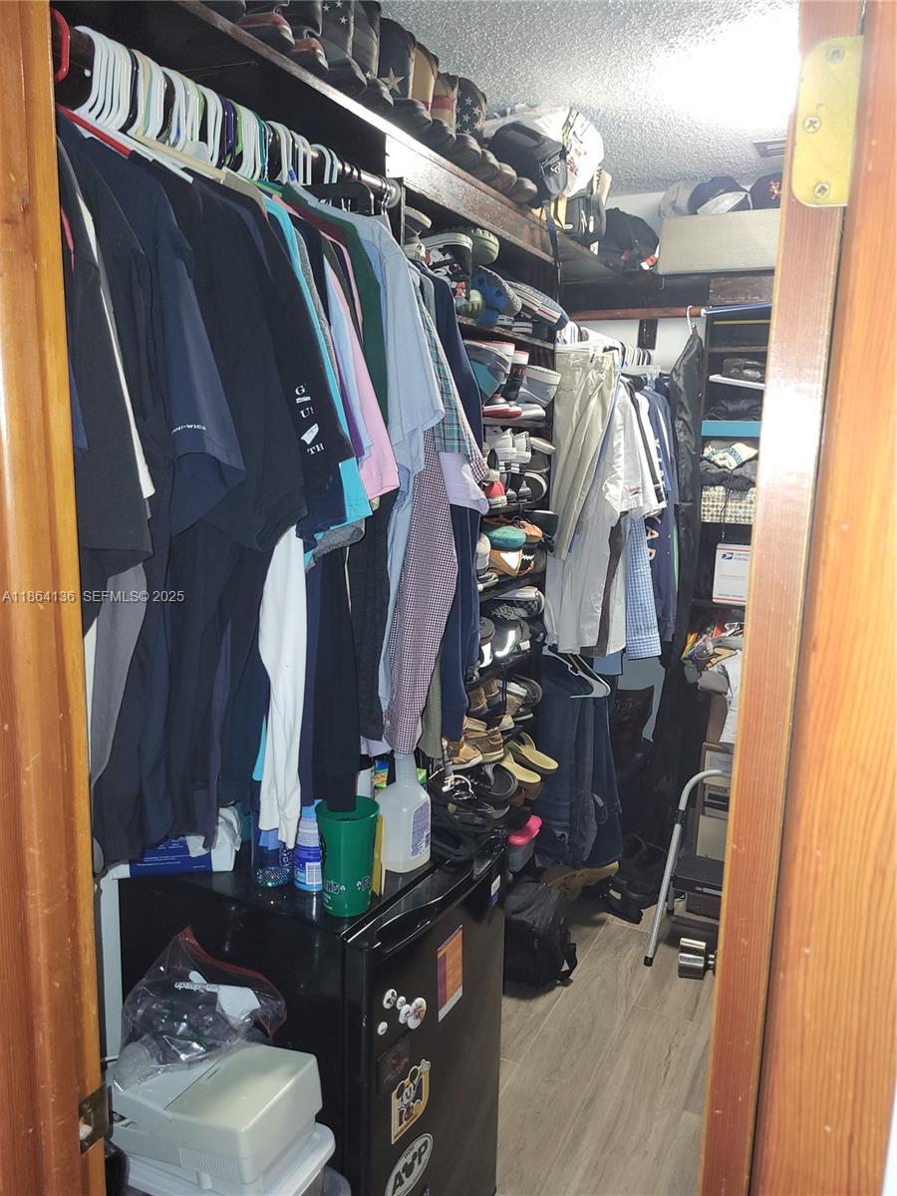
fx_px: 898
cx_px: 448
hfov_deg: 53.1
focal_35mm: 26
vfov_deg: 67.3
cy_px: 598
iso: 125
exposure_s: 1/11.3
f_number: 1.8
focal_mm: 5.4
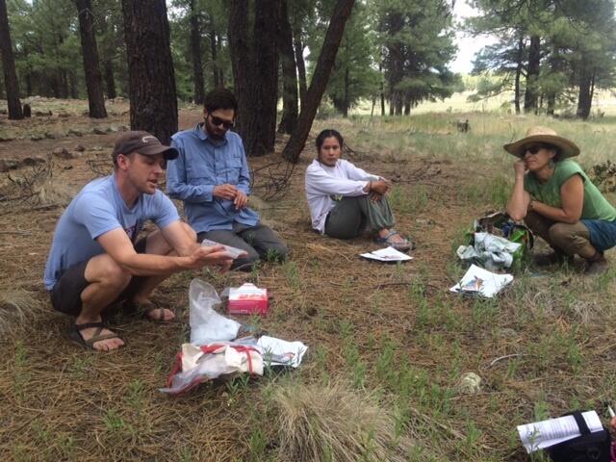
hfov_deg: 61.7
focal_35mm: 29
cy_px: 231
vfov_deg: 48.2
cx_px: 308
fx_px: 516
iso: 32
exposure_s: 1/249
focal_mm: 4.15
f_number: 2.2
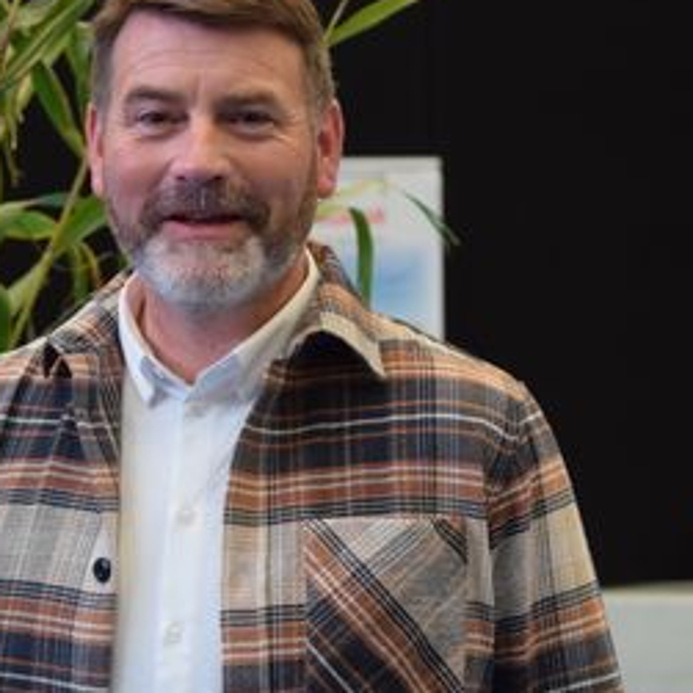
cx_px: 229
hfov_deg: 15.5
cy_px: 356
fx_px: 2537
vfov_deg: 15.6
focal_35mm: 112
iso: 1800
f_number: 4
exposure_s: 1/80
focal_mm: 46
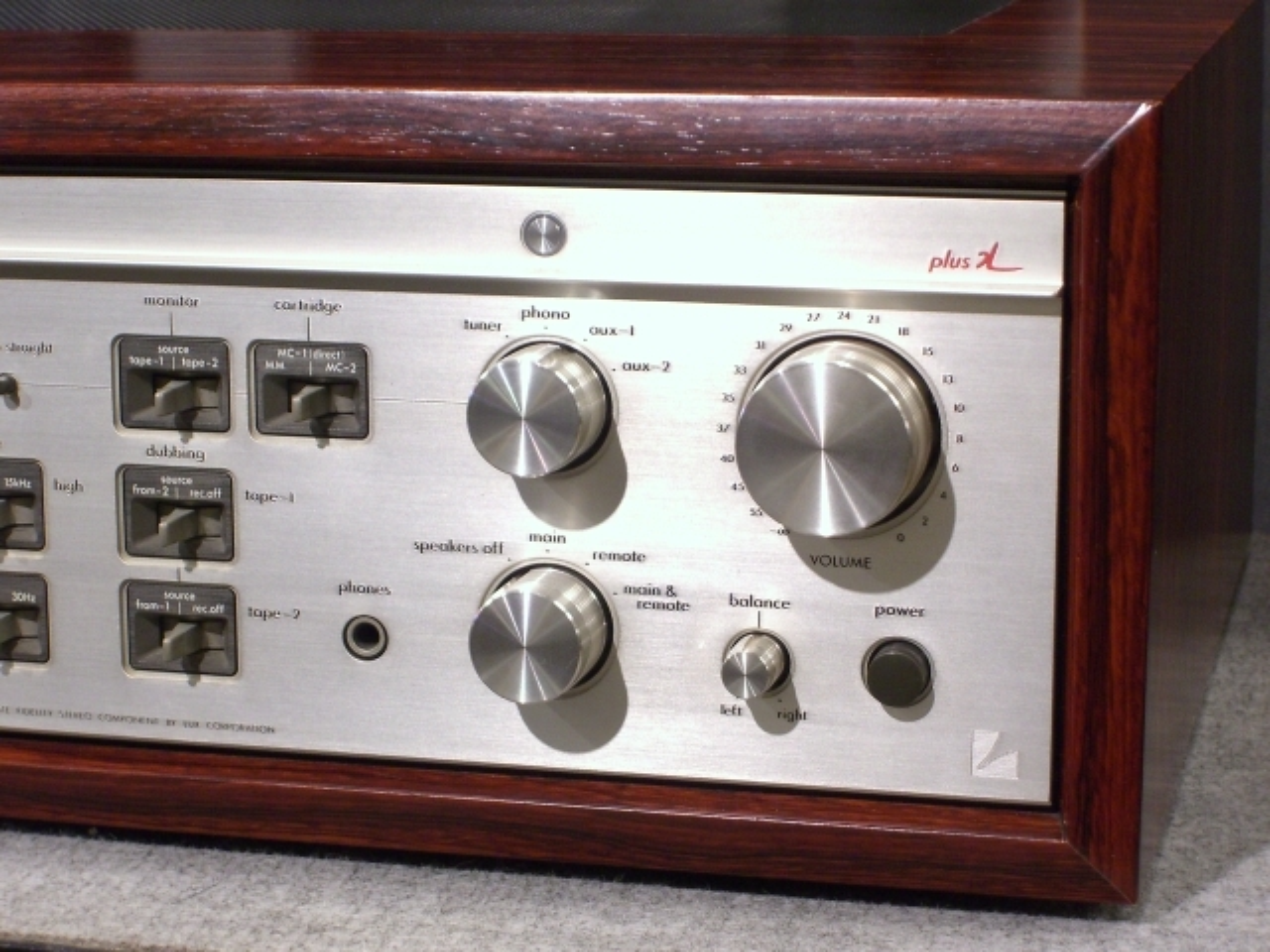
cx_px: 635
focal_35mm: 95
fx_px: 3485
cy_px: 476
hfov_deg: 20.7
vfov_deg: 15.6
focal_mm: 19.7
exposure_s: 1/13
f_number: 4.8
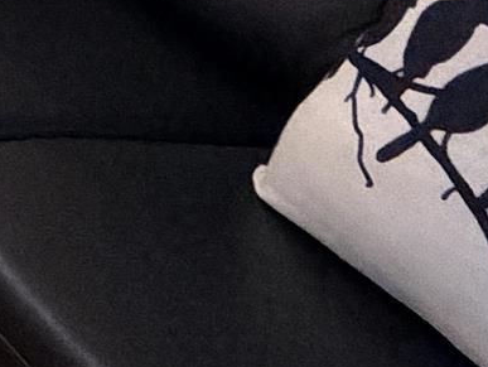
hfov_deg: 10.9
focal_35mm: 111
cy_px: -665
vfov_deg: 10.4
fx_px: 1566
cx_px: -1014
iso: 400
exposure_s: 1/60
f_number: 2.2
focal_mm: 2.22
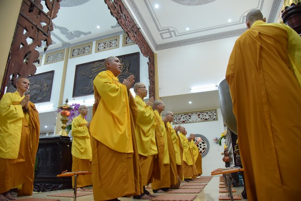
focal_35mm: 24
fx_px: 201
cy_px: 100
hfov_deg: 73.7
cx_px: 150
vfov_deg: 53.2
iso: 1600
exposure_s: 1/100
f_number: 4.5
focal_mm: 24
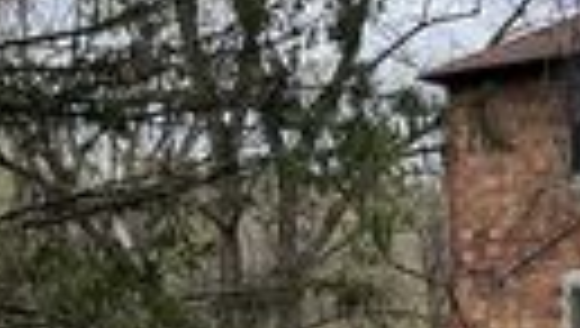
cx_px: 764
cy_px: 299
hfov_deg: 19.4
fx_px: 1556
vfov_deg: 12.0
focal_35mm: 101
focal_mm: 6.76
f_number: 1.78
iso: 80
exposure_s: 1/1238
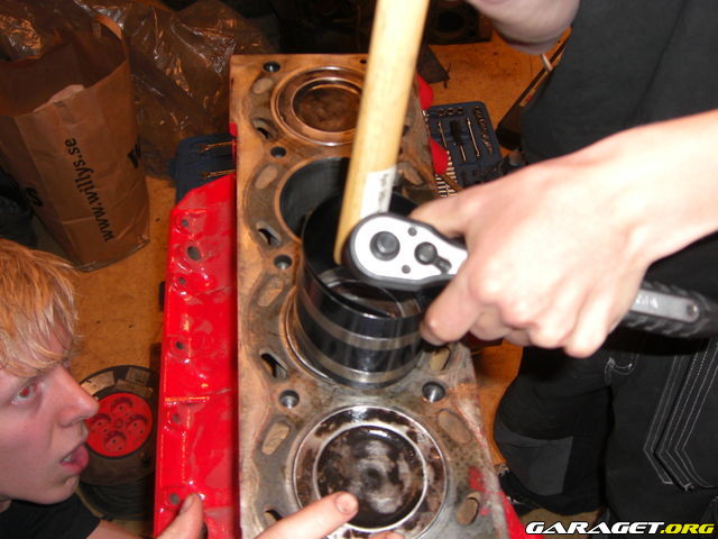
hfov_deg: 49.0
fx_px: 788
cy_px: 270
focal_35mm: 38
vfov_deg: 37.7
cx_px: 359
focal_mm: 7.9
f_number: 2.8
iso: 200
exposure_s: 1/60
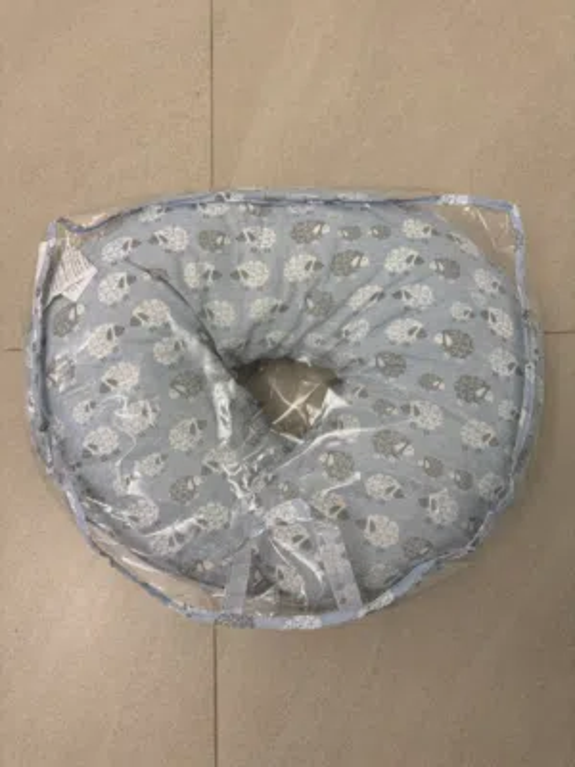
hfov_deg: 56.8
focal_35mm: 24
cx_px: 288
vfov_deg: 71.6
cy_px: 384
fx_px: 532
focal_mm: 6.76
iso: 200
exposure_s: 1/100
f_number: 1.78
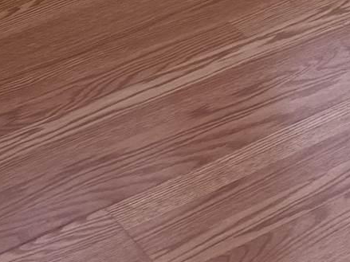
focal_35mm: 168
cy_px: -604
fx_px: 1698
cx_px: 914
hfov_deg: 9.9
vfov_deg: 7.4
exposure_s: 1/390
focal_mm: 6.76
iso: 80
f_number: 1.78
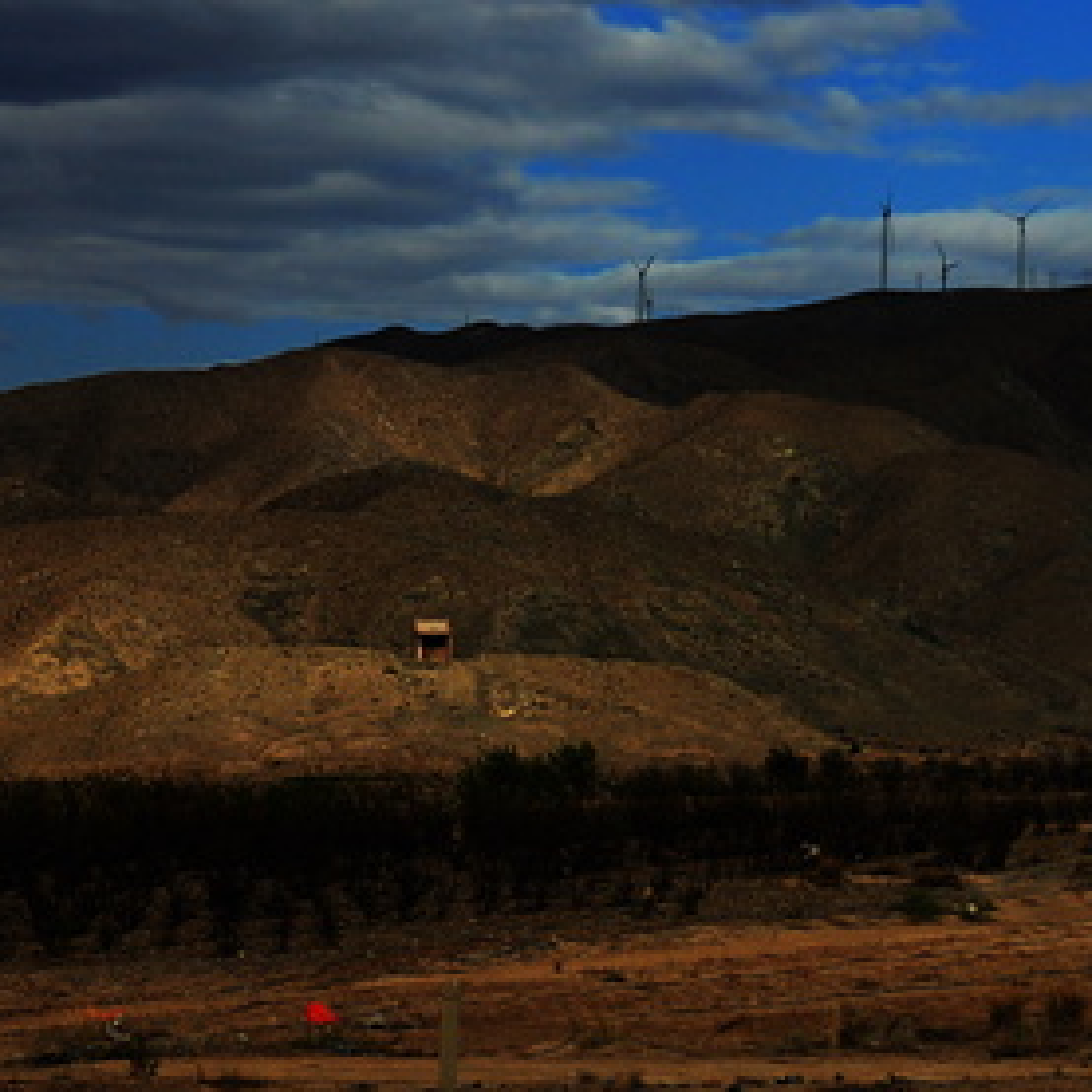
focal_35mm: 157
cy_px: 325
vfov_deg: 11.1
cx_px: 1230
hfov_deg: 11.0
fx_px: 5603
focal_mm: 38
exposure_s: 1/1000
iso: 200
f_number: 4.5
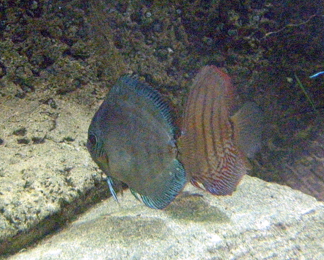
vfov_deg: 40.2
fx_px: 355
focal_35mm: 37
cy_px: 131
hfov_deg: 49.0
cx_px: 153
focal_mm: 7.5
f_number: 2.7
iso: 1600
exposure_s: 1/57
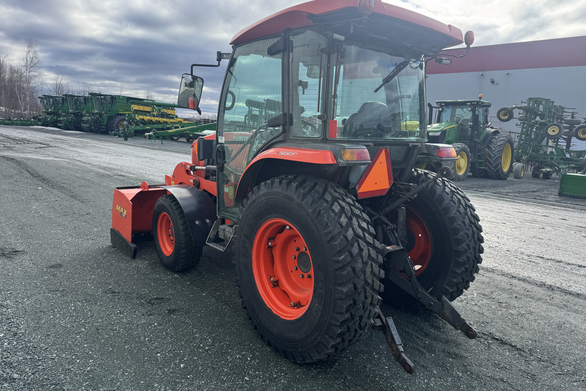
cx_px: 293
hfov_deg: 71.5
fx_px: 407
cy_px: 182
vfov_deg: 51.2
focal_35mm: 25
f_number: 1.78
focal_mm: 6.76
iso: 80
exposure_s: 1/1869
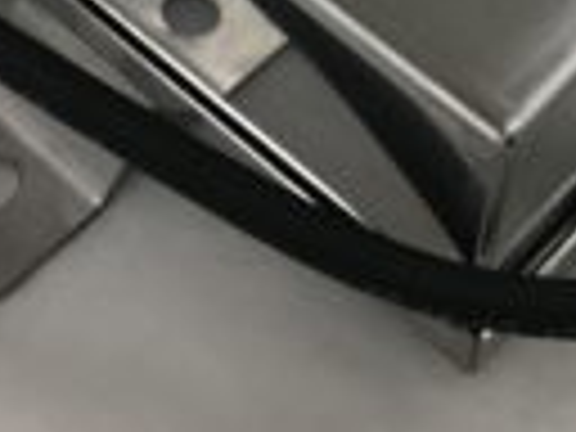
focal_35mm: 104
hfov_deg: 18.8
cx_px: 387
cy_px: -178
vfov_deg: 13.5
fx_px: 1731
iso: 32
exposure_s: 1/33
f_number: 2.2
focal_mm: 4.15
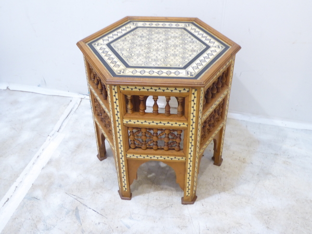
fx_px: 379
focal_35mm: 42
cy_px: 117
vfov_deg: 34.3
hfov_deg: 44.8
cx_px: 156
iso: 400
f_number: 3.8
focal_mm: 7.2
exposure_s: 1/8
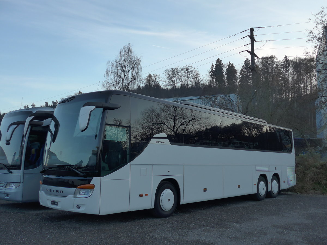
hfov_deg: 54.0
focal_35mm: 34
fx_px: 321
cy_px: 122
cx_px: 164
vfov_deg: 41.8
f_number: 2.5
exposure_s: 1/640
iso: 160
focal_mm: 7
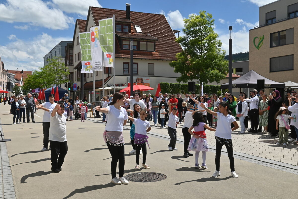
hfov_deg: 46.4
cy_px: 100
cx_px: 149
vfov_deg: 31.9
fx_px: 348
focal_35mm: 42
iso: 720
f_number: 22
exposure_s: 1/250
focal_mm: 42
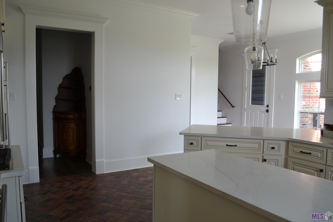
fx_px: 250
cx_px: 166
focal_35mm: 27
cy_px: 111
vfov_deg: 47.9
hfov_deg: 67.4
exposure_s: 1/100
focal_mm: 18
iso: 400
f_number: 5
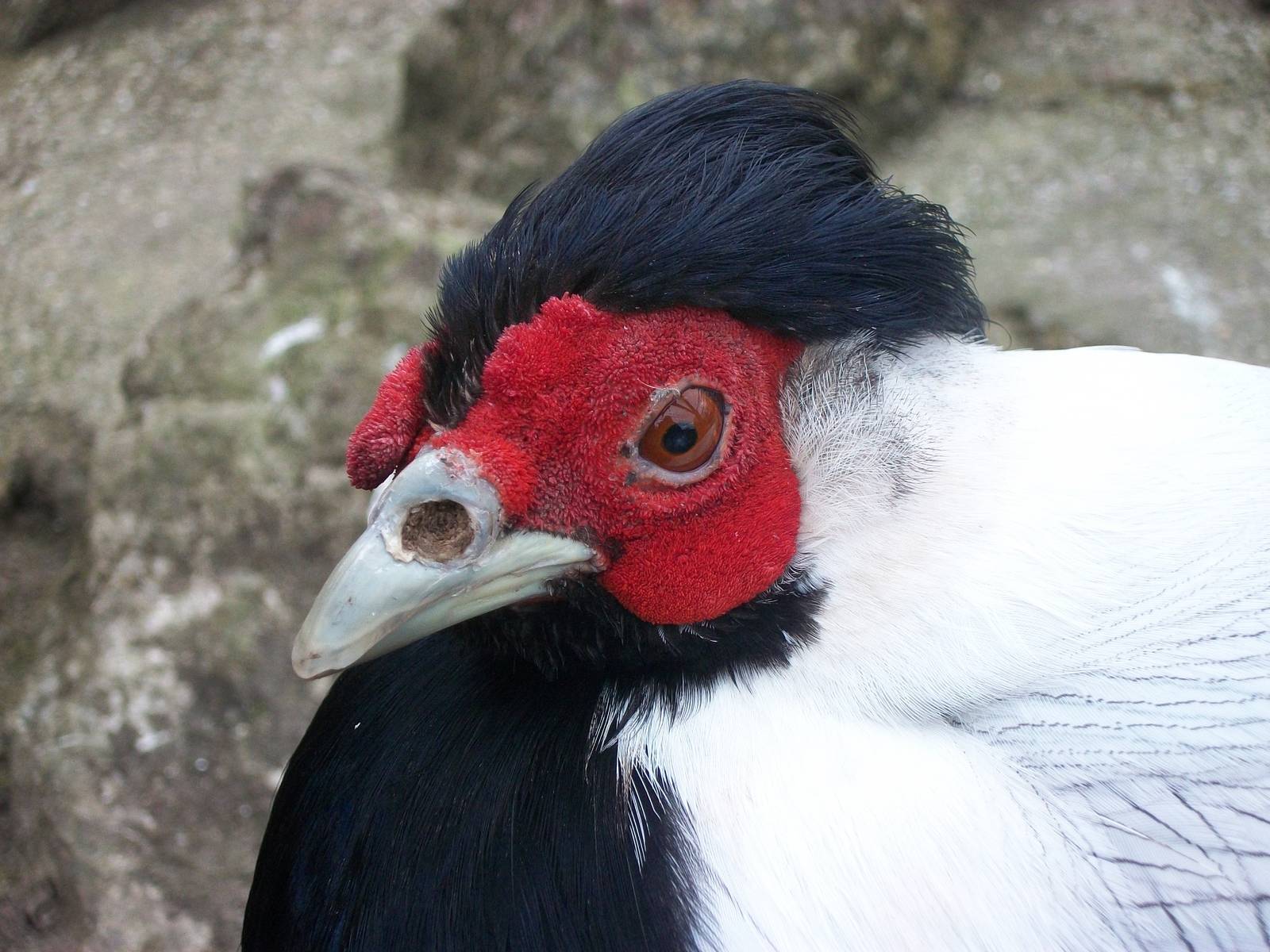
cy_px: 476
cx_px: 635
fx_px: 2825
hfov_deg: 25.3
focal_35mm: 77
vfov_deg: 19.1
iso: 136
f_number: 4.6
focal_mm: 13.7
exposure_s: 1/125
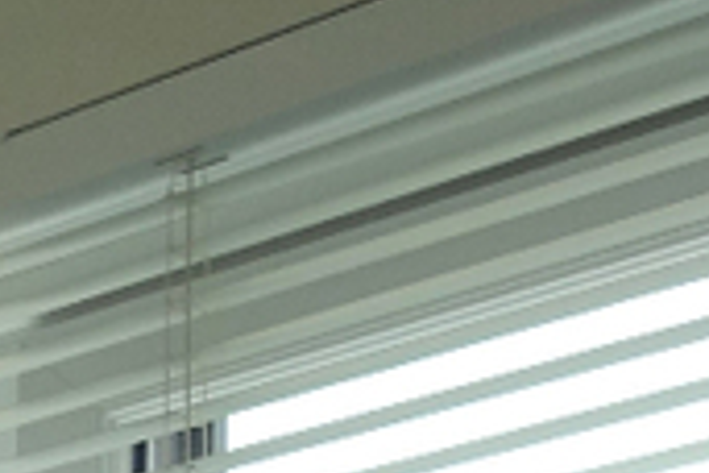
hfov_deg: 8.9
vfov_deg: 6.2
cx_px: -1414
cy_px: 1776
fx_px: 3722
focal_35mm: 189
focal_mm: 8.8
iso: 125
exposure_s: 1/250
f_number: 4
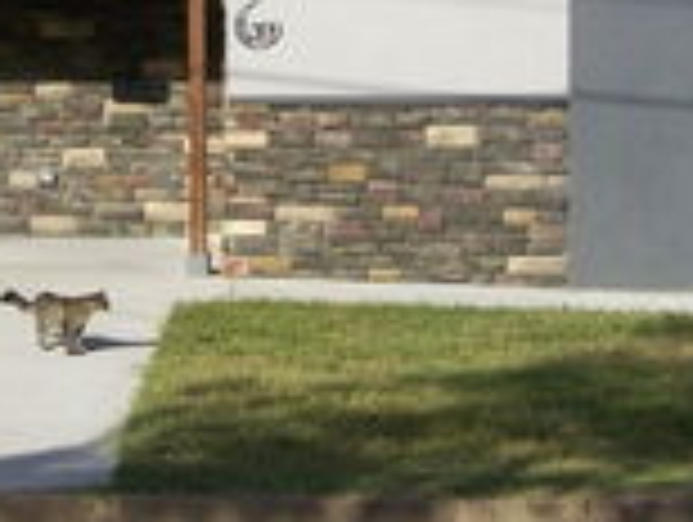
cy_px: 104
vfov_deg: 11.8
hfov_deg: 15.4
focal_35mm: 126
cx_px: 58
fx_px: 2526
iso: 64
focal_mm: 6.3
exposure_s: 1/640
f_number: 4
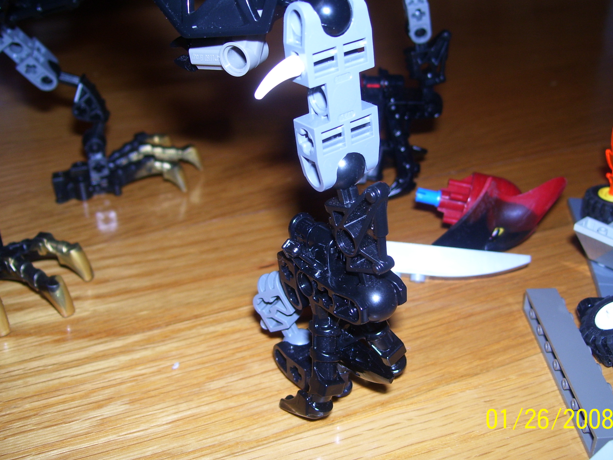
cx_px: 316
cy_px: 231
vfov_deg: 36.0
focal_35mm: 40
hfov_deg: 46.8
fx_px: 708
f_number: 2.7
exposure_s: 1/60
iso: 80
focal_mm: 6
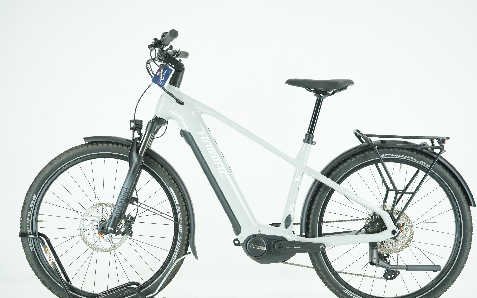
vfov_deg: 22.4
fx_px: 754
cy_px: 157
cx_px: 240
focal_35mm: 58
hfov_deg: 35.1
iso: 2500
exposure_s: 1/200
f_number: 5.6
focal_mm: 56
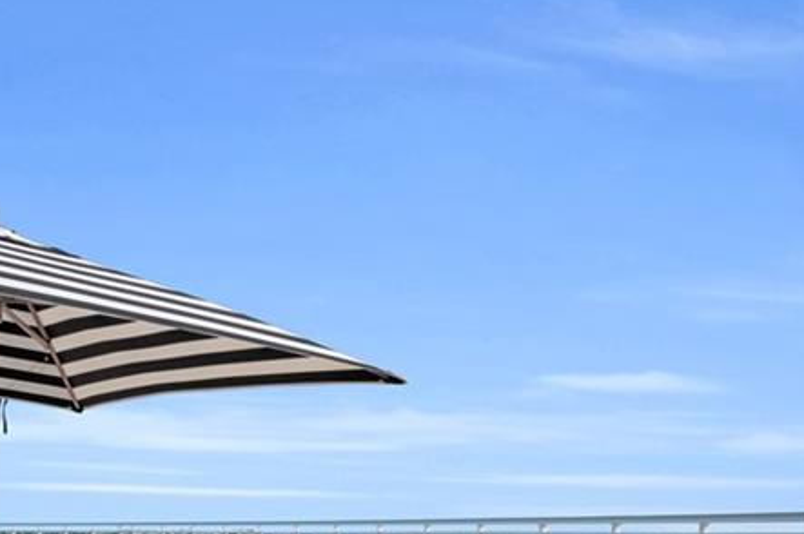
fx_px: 825
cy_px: 520
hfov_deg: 51.6
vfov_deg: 33.2
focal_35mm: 37
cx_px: 319
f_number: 9
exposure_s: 1/1000
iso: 200
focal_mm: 16
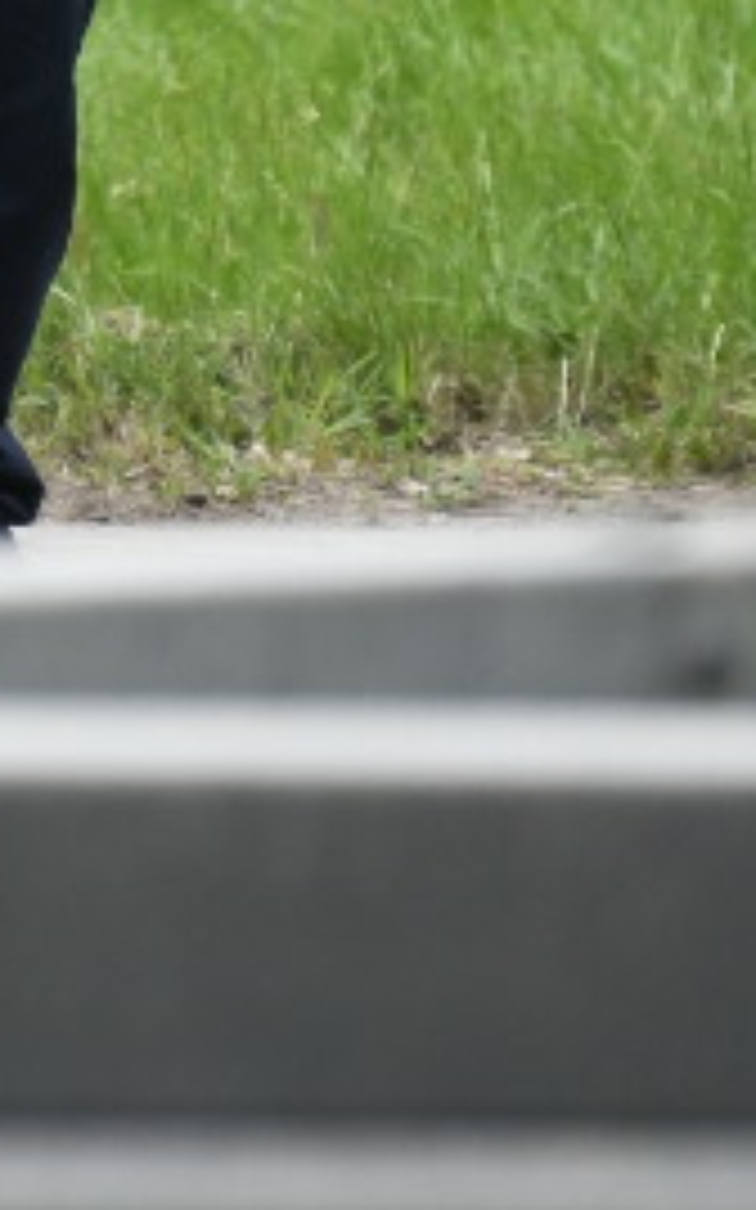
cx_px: -1246
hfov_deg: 1.1
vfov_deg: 1.7
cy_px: -639
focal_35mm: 1229
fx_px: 40536
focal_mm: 200
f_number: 2.8
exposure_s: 1/5000
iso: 800
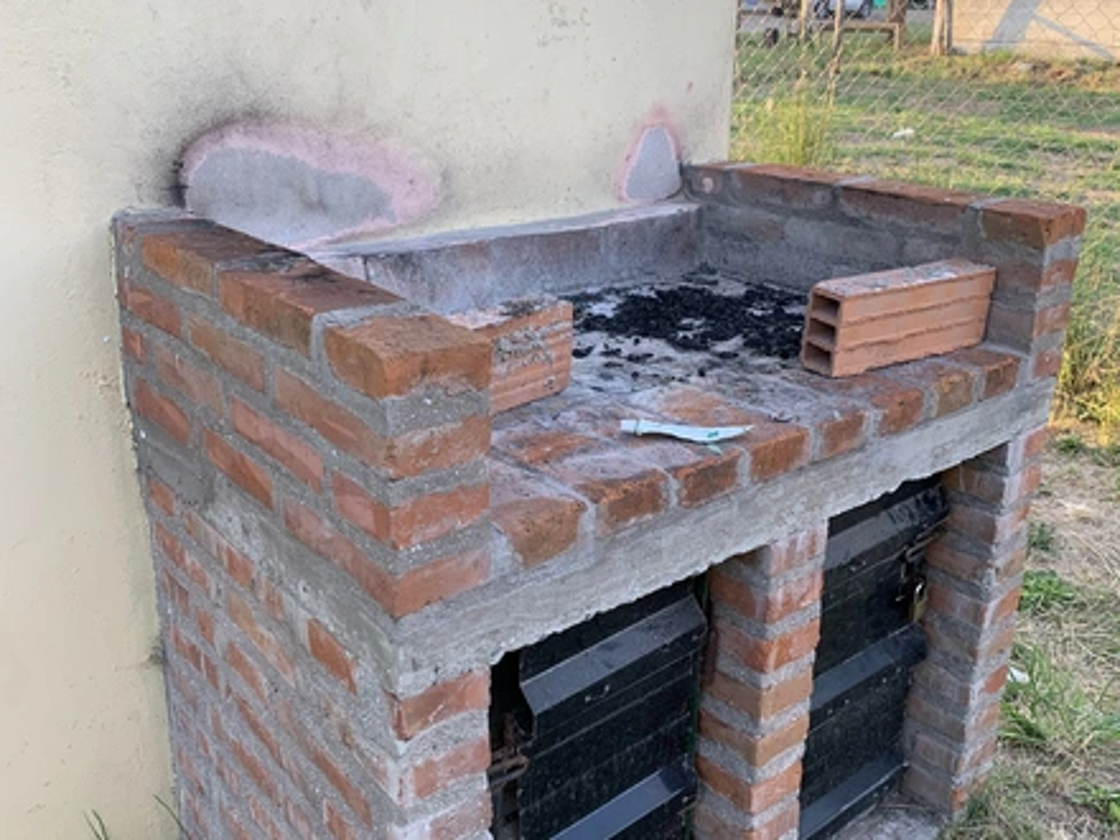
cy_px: 420
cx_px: 560
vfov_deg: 53.1
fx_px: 841
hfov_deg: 67.3
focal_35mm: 26
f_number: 1.8
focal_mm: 4.25
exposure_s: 1/122
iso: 32
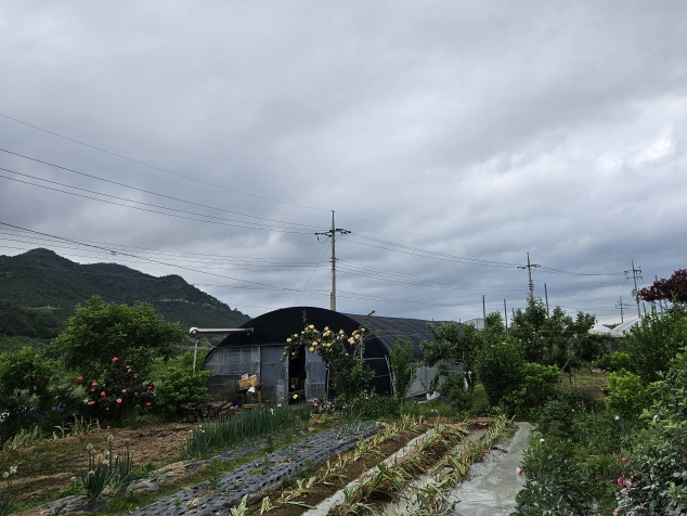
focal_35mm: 29
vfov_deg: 48.0
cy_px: 206
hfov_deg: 61.0
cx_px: 418
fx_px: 576
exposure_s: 1/1453
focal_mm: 5.4
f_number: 1.8
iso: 25
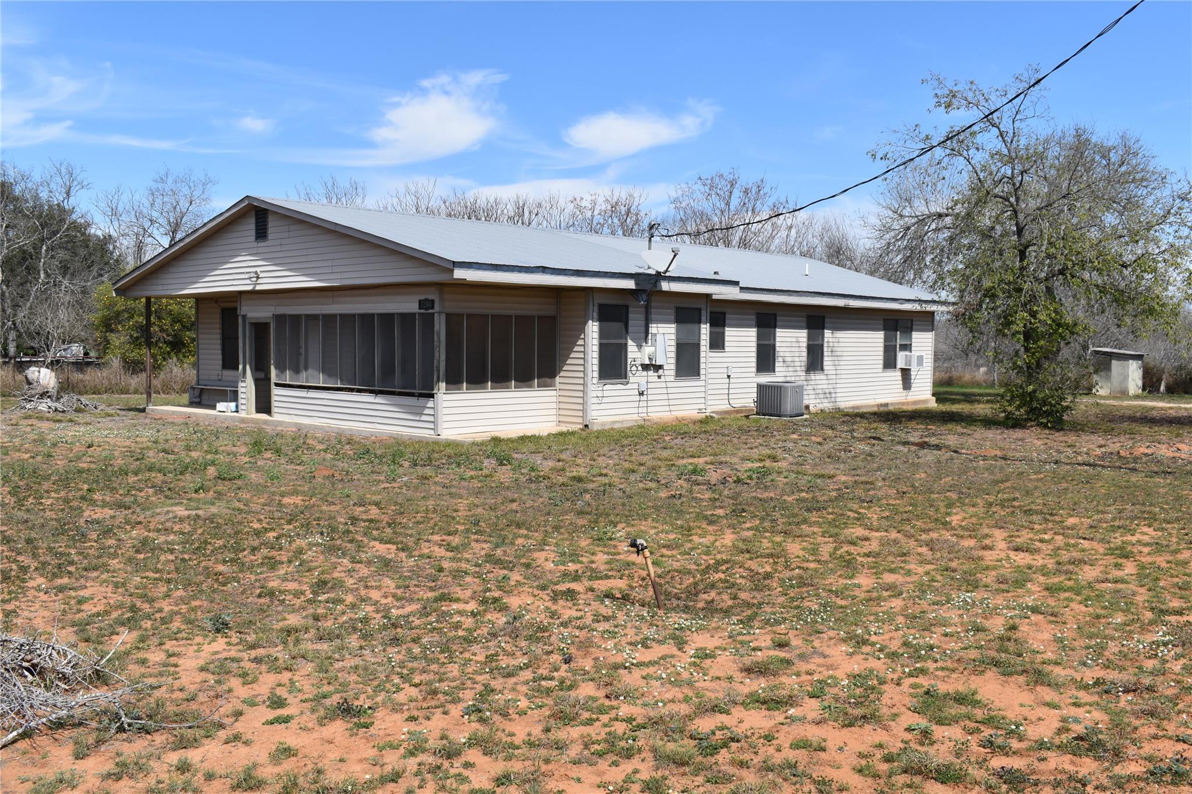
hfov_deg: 57.2
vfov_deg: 40.0
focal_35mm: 33
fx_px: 1092
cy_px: 397
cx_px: 596
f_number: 10
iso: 200
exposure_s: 1/400
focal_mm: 22
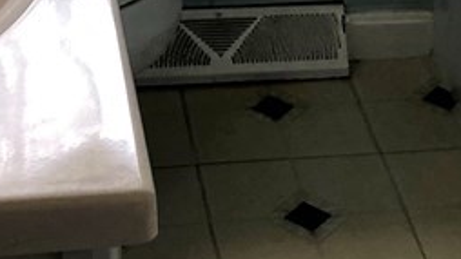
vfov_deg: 9.1
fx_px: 1504
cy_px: -312
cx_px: 230
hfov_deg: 17.4
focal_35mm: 123
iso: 32
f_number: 1.8
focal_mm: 3.99
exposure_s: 1/30
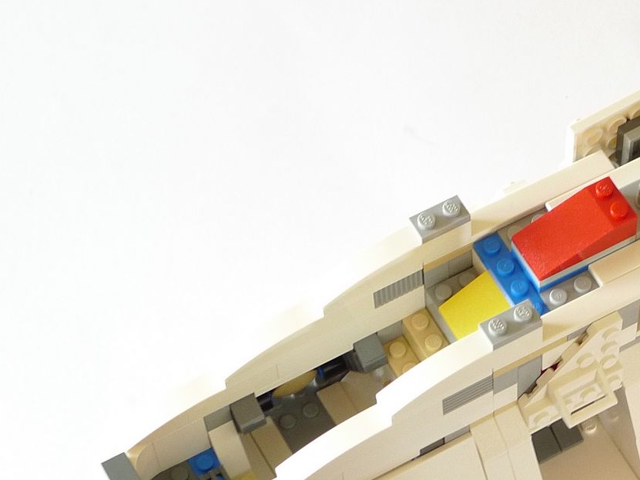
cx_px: 598
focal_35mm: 114
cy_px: 367
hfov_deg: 17.0
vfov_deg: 12.9
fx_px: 2108
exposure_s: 1/10
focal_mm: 11.1
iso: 200
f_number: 3.2
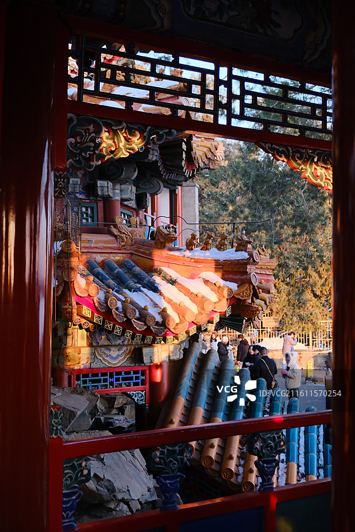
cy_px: 266
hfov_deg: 28.6
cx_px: 178
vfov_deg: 41.9
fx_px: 695
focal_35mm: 47
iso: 640
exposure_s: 1/100
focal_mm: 31.5
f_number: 4
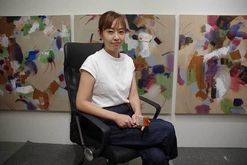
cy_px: 82
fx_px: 185
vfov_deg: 47.9
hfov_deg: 67.4
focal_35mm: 27
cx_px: 124
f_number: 3.5
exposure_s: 1/40
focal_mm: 18
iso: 400
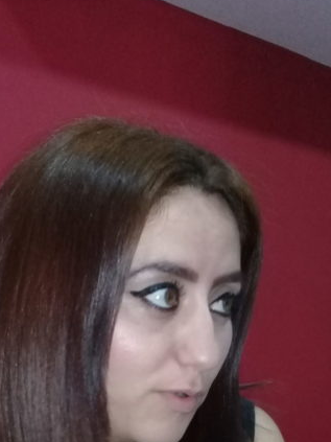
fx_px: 867
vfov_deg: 27.1
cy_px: 436
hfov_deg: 21.5
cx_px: 110
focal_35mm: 68
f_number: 2.2
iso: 320
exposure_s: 1/33
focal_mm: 3.3
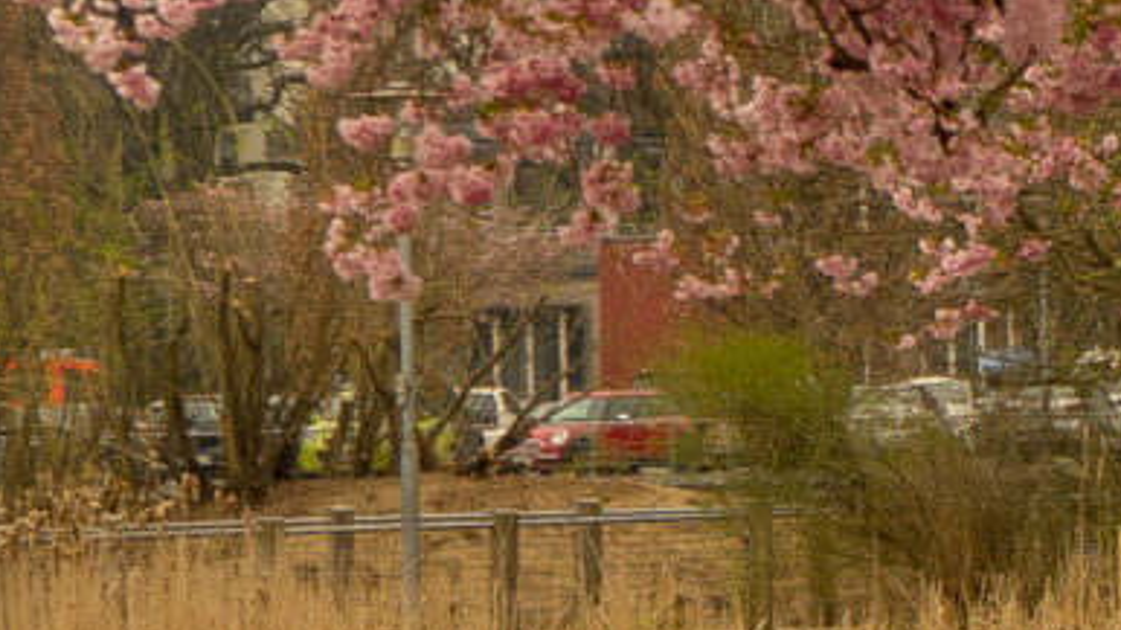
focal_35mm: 278
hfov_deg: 7.6
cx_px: 1748
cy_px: 129
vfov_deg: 4.4
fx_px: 8262
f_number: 8
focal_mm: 40
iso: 100
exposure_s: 1/100
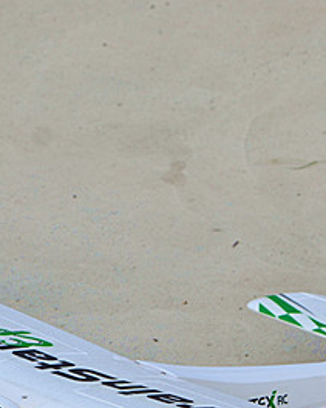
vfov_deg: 8.2
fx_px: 2829
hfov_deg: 6.6
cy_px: 382
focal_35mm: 234
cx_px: 158
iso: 100
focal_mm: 55
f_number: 6.3
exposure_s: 1/80
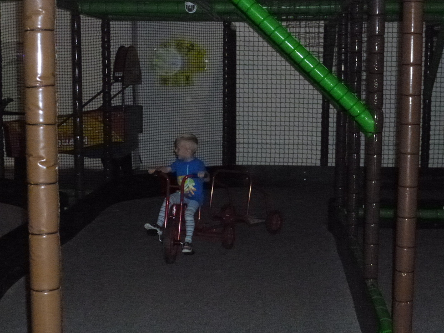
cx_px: 222
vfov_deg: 26.6
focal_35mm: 55
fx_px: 705
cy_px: 166
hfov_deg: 34.9
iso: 1600
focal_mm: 9.9
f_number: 4.2
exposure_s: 1/250
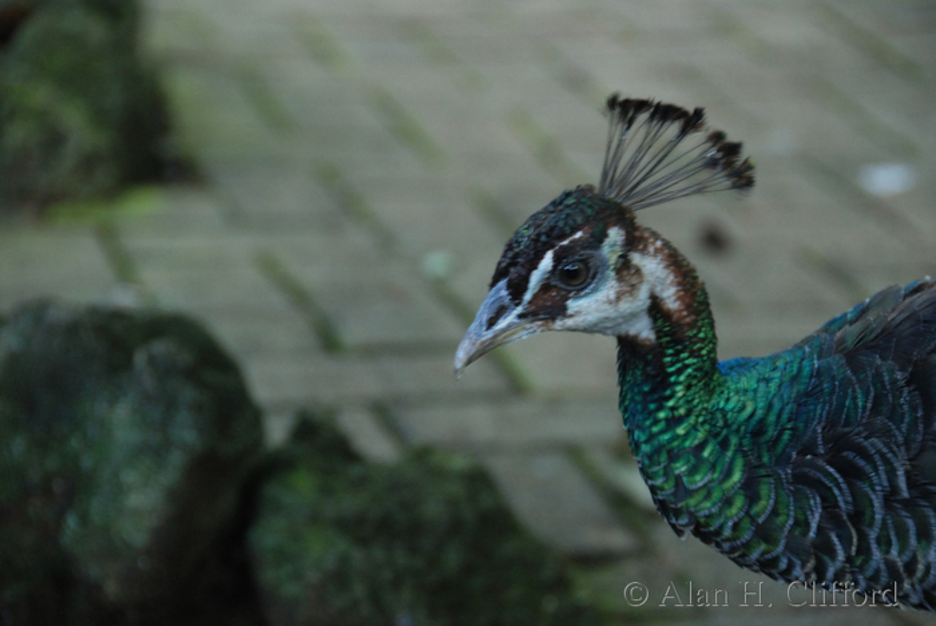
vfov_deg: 8.2
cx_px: 468
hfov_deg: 12.2
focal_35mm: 168
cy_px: 313
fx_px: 4372
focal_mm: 112
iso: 900
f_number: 5.6
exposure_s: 1/30
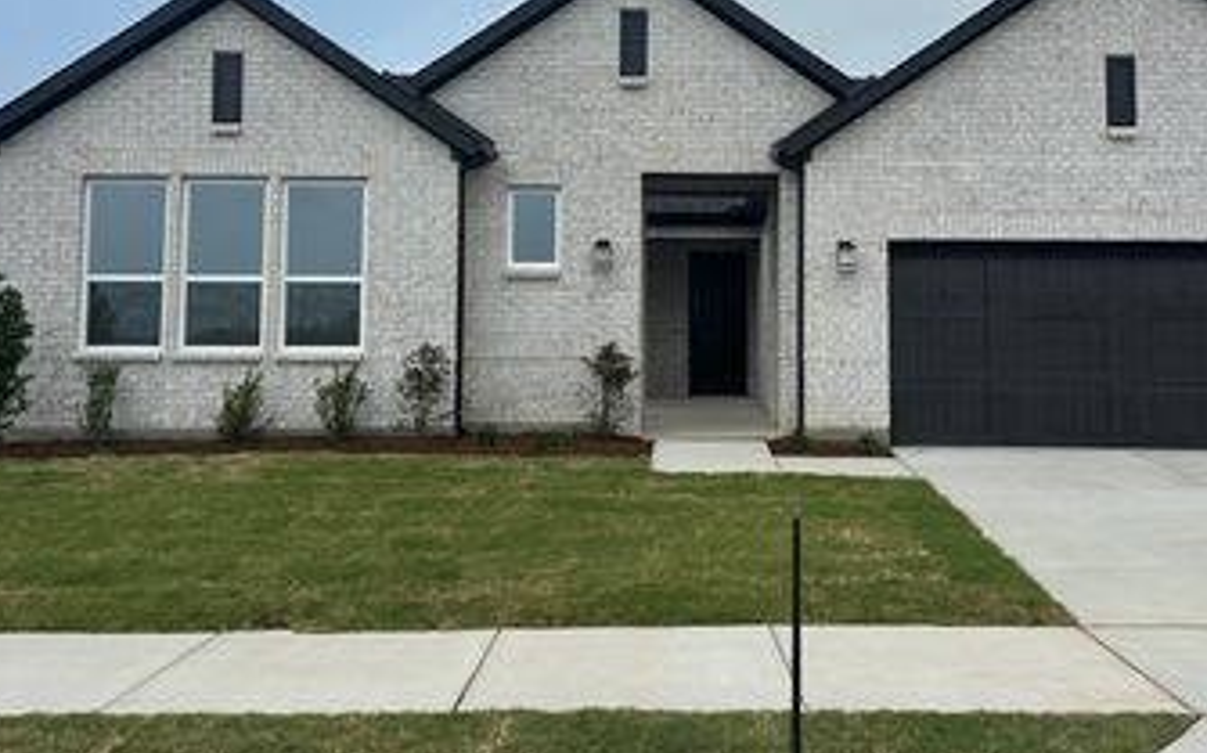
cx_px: 670
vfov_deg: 33.2
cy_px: 243
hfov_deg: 51.5
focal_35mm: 38
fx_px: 1249
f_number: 1.78
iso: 80
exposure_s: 1/8929
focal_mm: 6.86
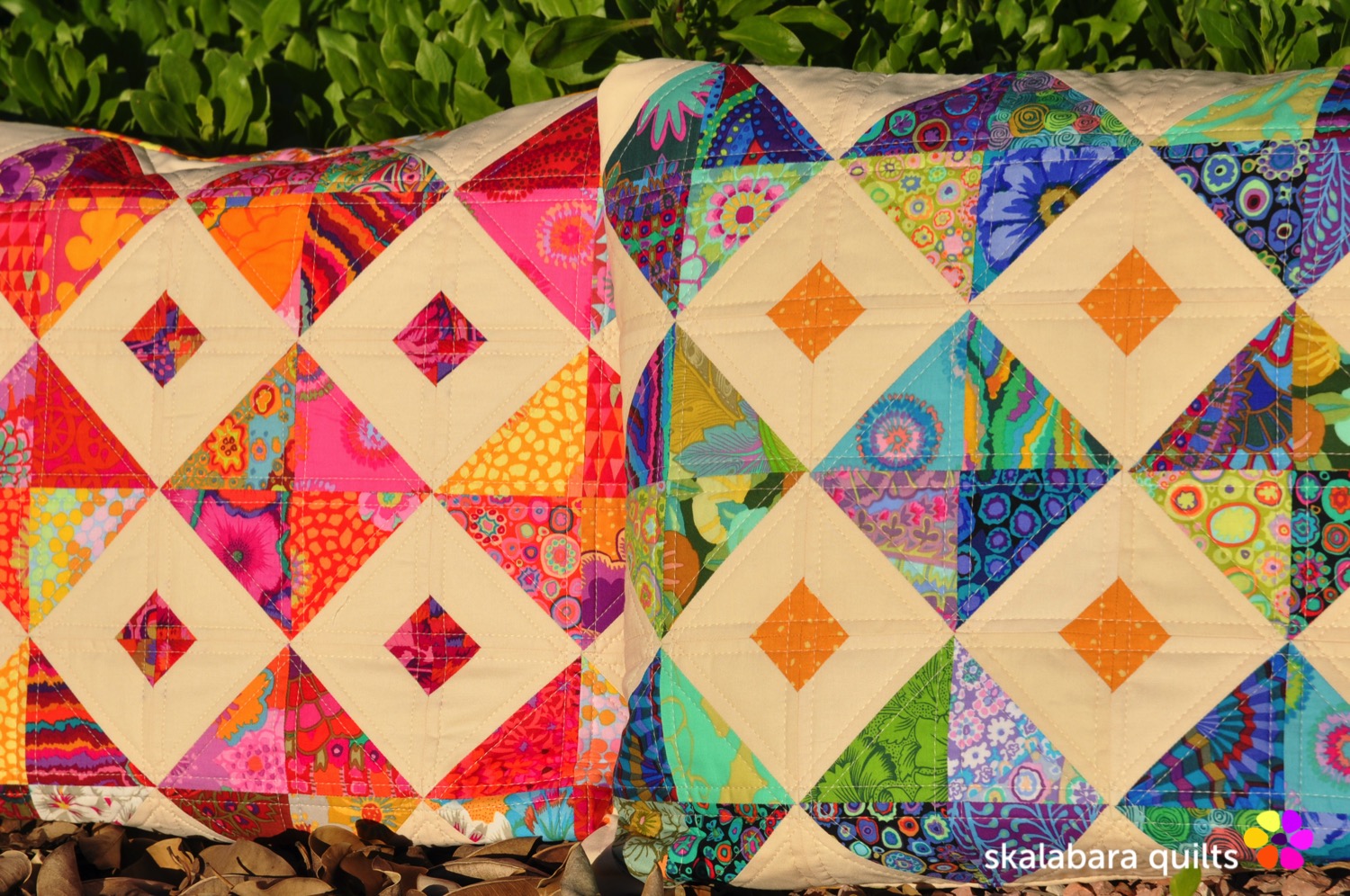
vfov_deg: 10.7
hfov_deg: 16.1
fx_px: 4775
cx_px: 675
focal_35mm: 128
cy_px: 448
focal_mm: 85
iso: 200
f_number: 11
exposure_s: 1/500
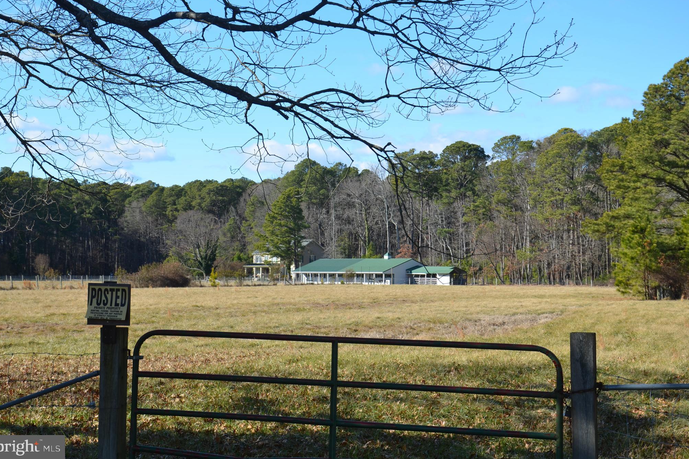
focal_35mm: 64
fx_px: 1225
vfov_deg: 21.2
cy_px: 228
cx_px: 340
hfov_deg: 31.4
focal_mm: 42
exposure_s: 1/250
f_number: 8
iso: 140
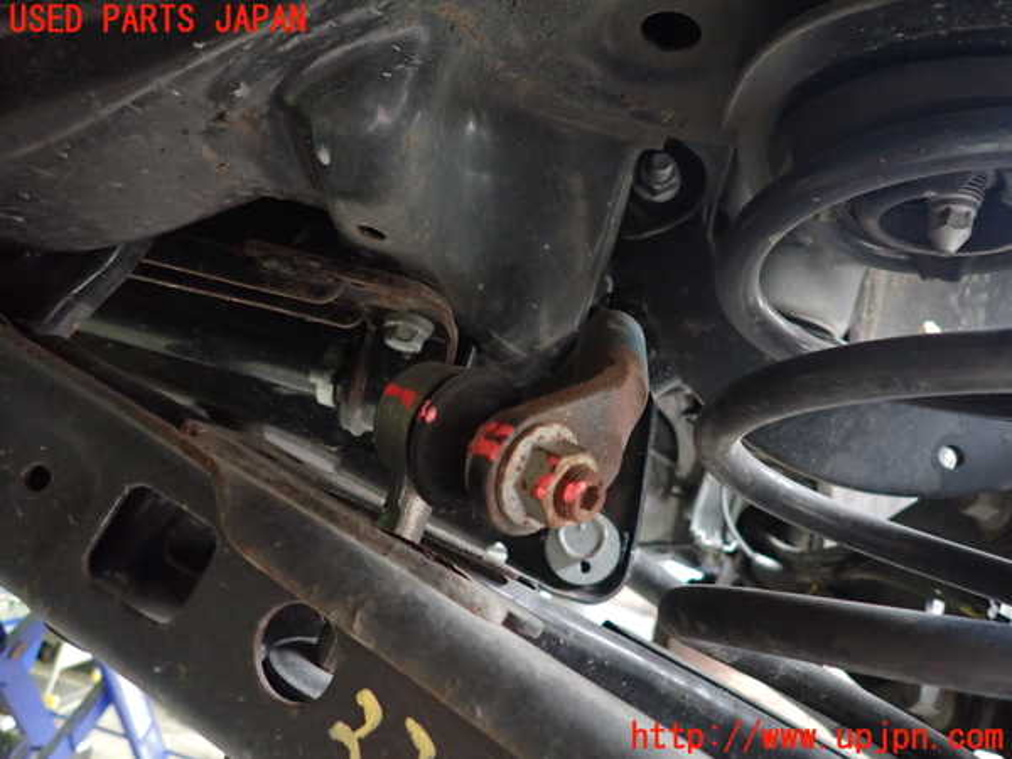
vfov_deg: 54.9
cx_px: 506
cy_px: 380
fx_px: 731
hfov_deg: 69.4
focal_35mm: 25
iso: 800
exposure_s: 1/20
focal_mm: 4.5
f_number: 2
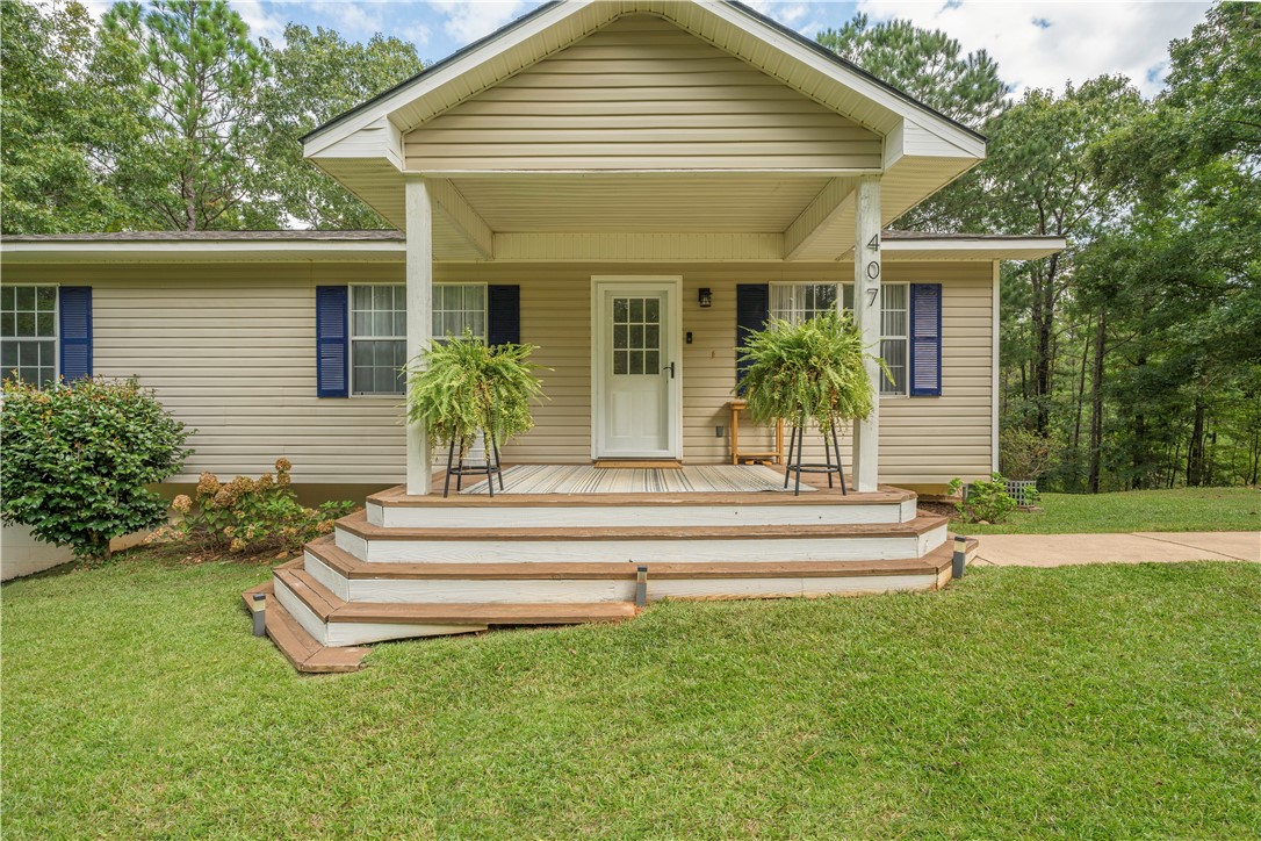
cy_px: 420
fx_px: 560
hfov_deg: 96.7
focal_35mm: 16
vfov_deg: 73.7
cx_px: 630
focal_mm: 16
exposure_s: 1/50
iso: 100
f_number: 8
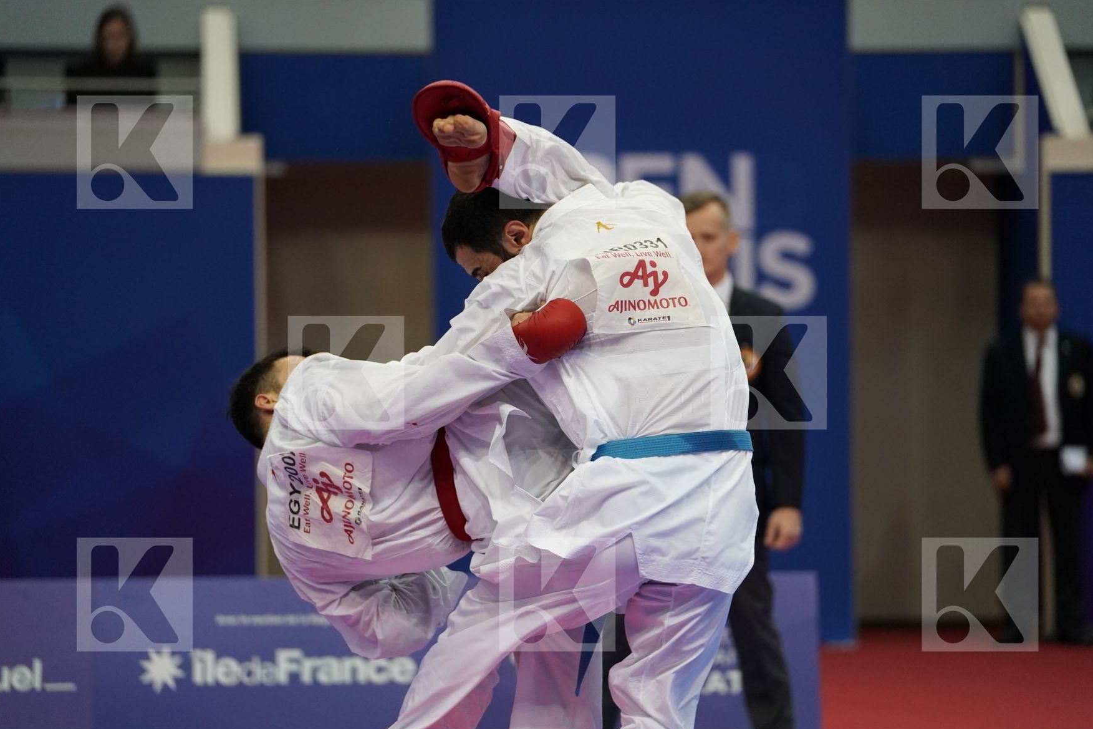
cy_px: 373
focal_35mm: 154
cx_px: 557
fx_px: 4676
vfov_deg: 8.9
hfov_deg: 13.3
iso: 2500
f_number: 2.8
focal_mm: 150
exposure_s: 1/1000
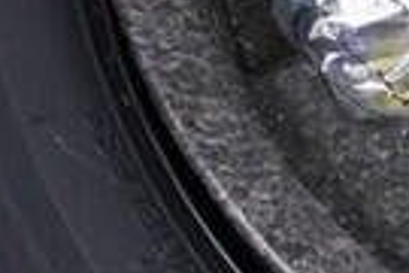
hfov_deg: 7.3
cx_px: 797
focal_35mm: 274
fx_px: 3113
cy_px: -120
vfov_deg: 5.0
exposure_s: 1/40
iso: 400
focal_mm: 24
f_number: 2.8
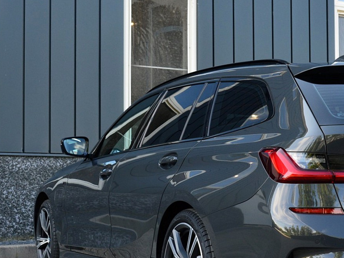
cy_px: 179
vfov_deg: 19.1
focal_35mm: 77
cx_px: 281
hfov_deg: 24.9
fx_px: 764
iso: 400
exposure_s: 1/100
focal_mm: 29
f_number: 9
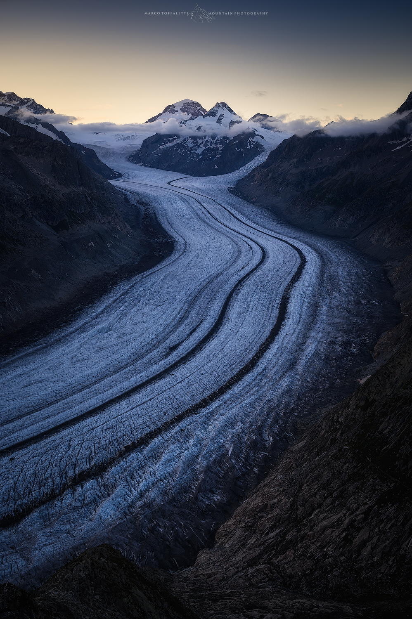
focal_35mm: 44
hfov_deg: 30.5
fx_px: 756
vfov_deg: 44.5
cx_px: 206
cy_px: 310
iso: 100
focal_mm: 44
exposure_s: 1/10
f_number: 13
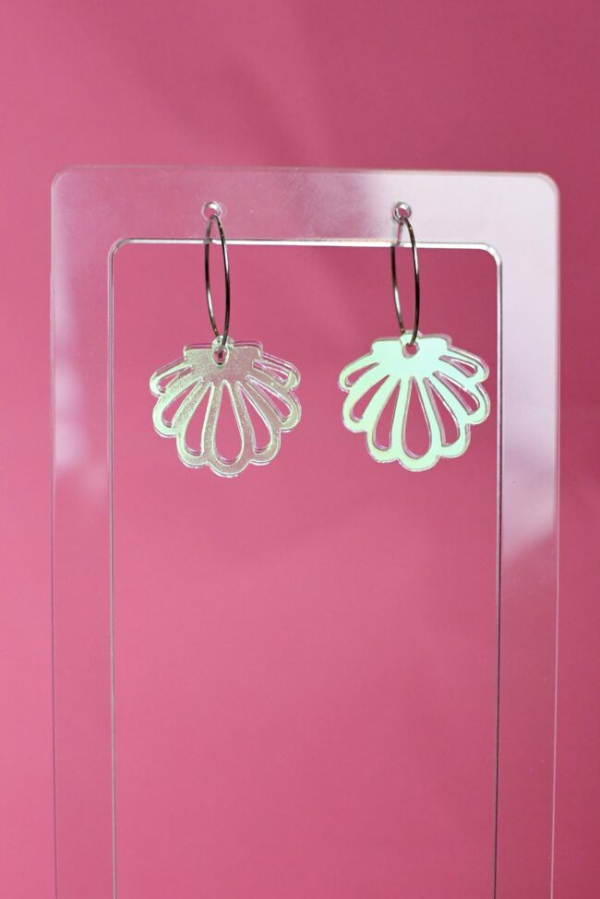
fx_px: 1300
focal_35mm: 52
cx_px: 300
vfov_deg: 38.2
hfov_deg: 26.0
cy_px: 450
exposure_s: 1/500
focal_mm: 35
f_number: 5
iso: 4000
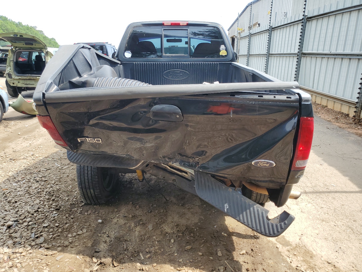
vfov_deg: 53.1
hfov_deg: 67.3
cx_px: 181
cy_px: 136
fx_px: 272
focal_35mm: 26
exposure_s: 1/714
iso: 50
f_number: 1.5
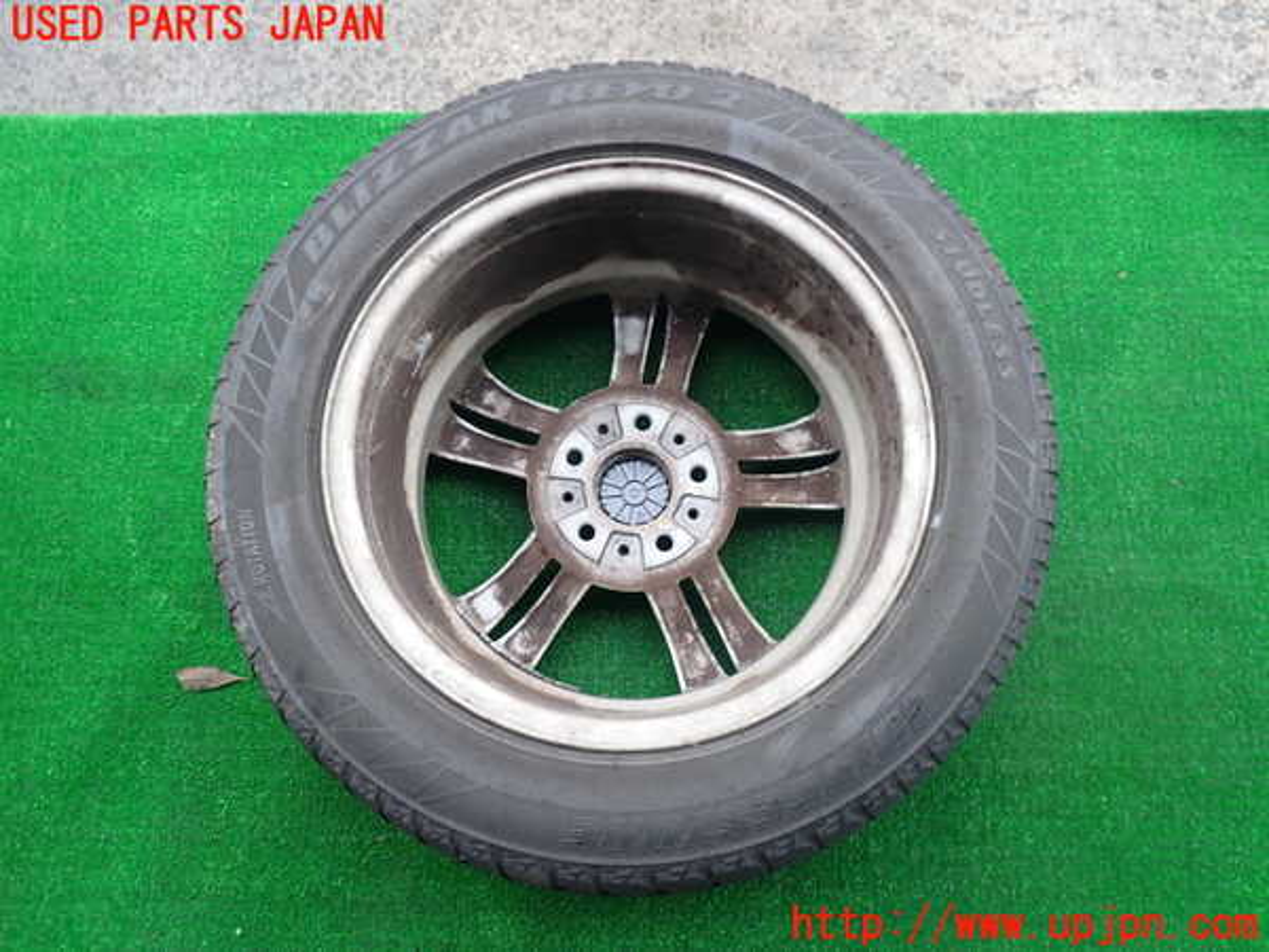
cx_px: 634
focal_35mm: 30
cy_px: 476
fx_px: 1100
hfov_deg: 60.0
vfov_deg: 46.8
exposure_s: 1/100
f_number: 2.3
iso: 200
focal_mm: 5.4
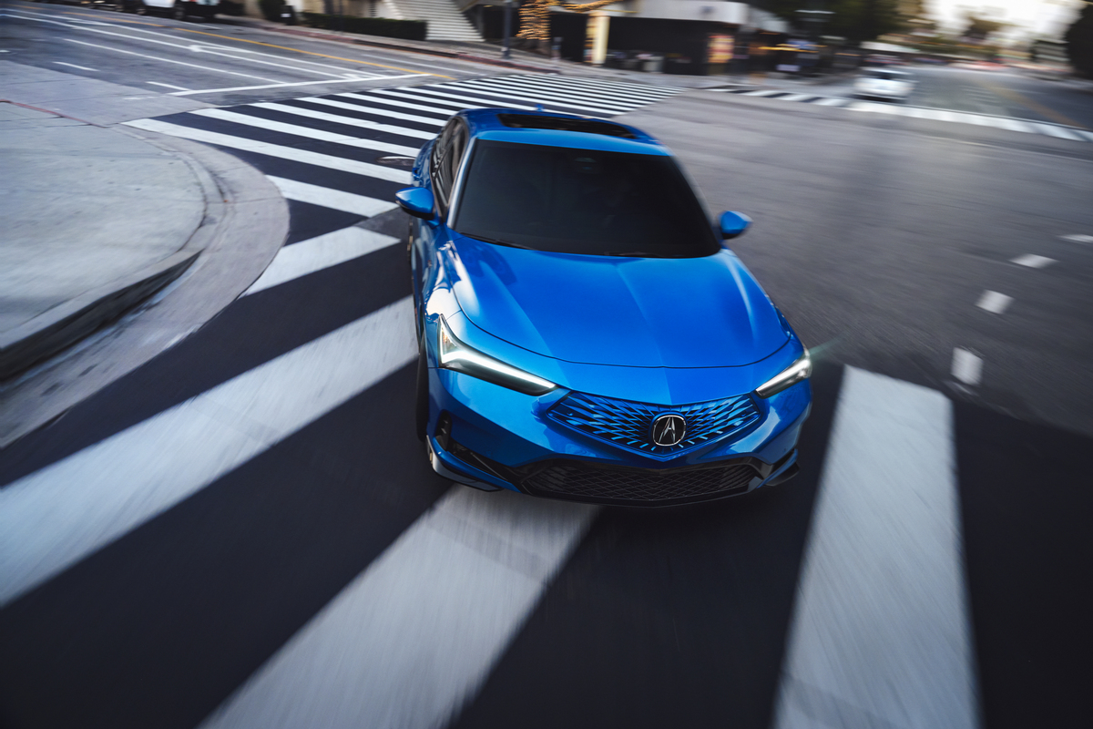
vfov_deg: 53.1
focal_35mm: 24
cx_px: 546
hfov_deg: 73.7
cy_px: 364
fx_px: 729
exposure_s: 1/40
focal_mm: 24
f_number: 7.1
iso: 1600
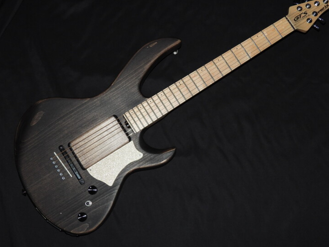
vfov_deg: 28.0
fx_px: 494
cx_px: 179
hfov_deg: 36.8
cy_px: 118
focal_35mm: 52
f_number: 3.2
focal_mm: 8.4
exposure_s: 1/30
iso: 200
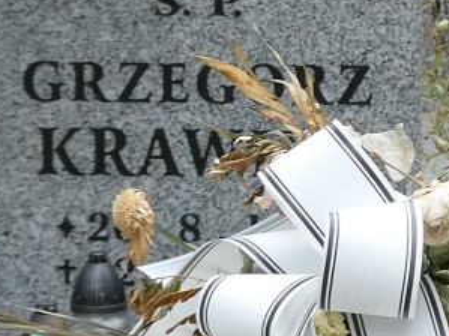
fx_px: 3747
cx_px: 868
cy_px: 123
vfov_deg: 5.1
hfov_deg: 6.7
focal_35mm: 289
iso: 80
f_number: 4.1
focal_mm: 9.6
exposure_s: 1/80
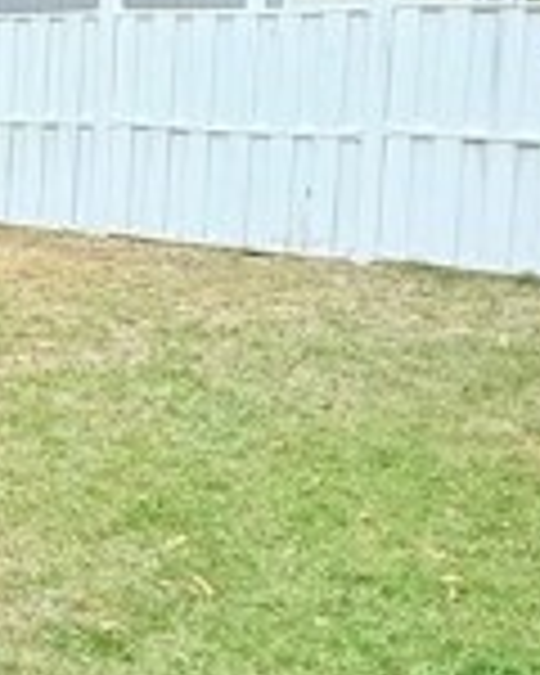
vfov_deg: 26.7
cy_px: 144
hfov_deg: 16.5
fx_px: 1398
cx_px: -544
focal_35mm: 70
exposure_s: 1/596
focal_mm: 2.22
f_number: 2.2
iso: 50
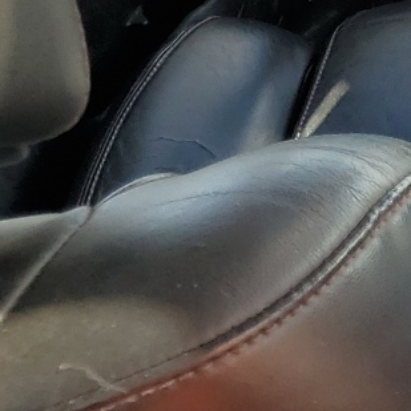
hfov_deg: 11.7
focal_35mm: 119
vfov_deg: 14.4
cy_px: -28
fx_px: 1599
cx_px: 1014
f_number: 1.5
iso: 50
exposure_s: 1/270
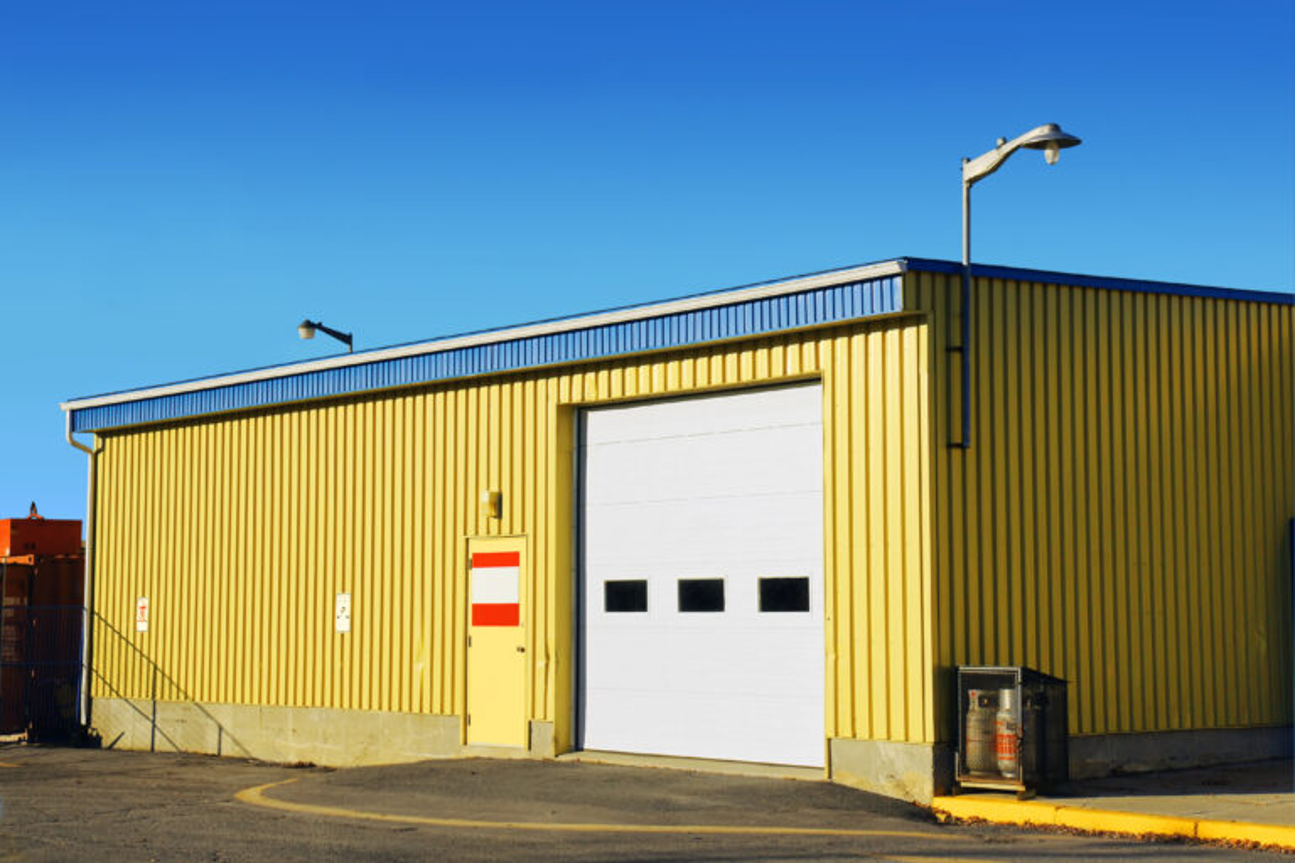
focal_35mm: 52
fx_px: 1888
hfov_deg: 37.9
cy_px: 432
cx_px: 648
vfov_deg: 25.8
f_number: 11
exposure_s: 1/500
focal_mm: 35
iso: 160
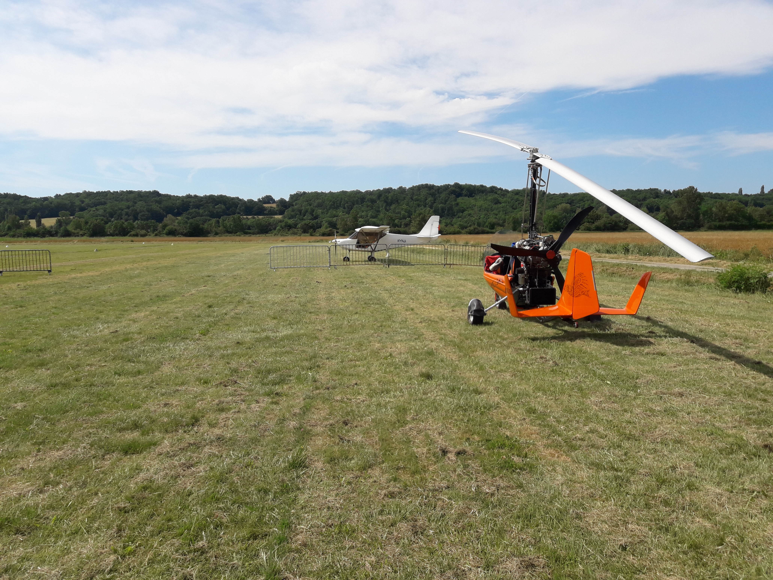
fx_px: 625
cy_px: 290
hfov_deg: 63.4
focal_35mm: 28
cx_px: 386
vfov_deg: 49.7
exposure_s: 1/2000
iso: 40
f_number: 1.9
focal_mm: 3.7
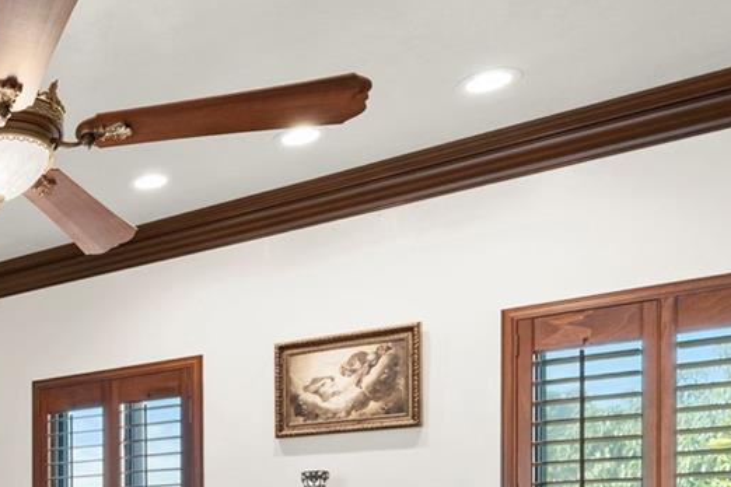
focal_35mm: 49
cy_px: 586
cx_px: -197
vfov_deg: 24.8
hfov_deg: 31.8
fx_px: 995
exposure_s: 1/8
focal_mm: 16
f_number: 8
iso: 400
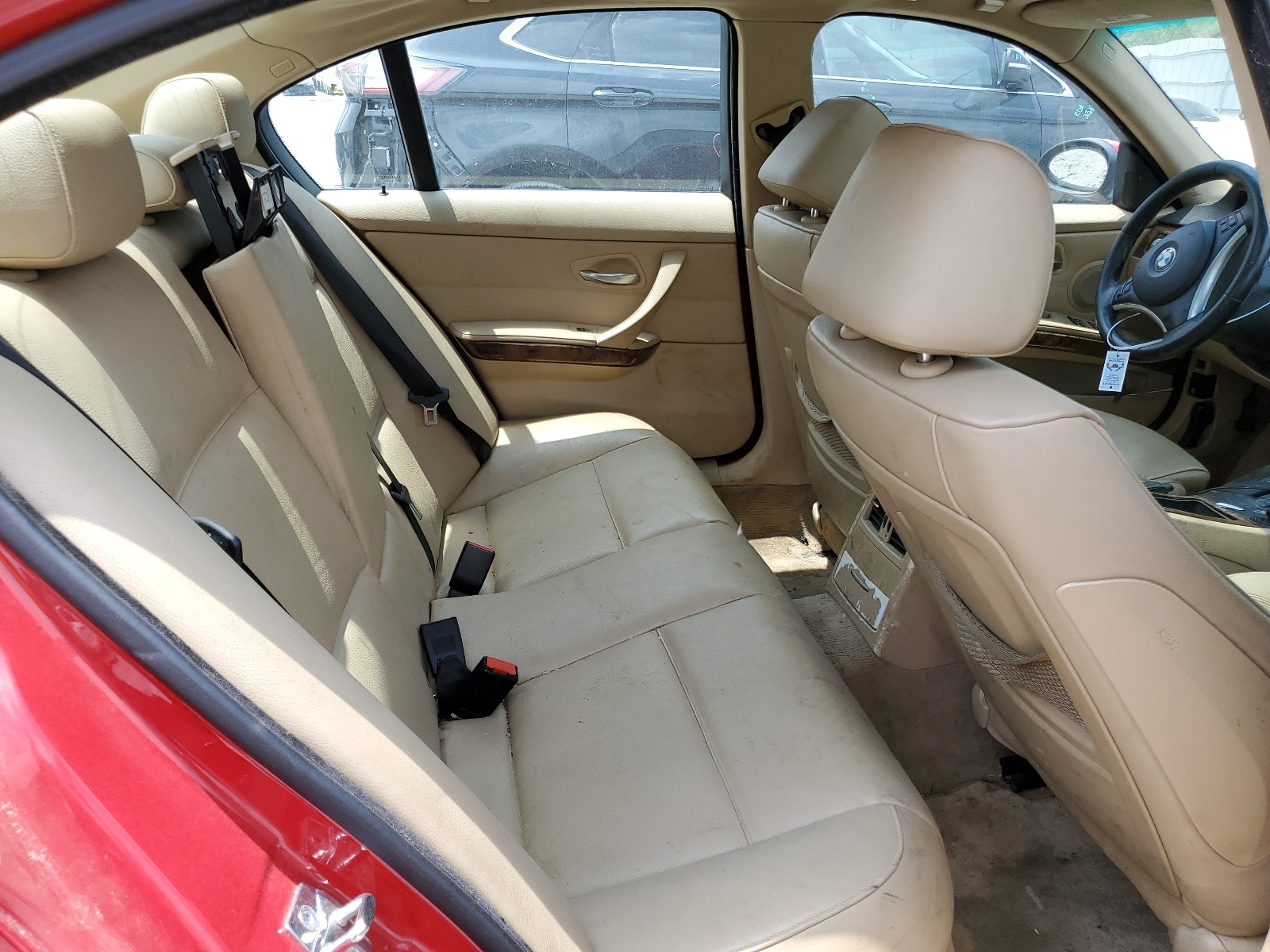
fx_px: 954
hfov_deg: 67.3
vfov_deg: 53.1
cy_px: 476
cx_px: 635
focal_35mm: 26
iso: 50
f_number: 1.5
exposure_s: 1/833
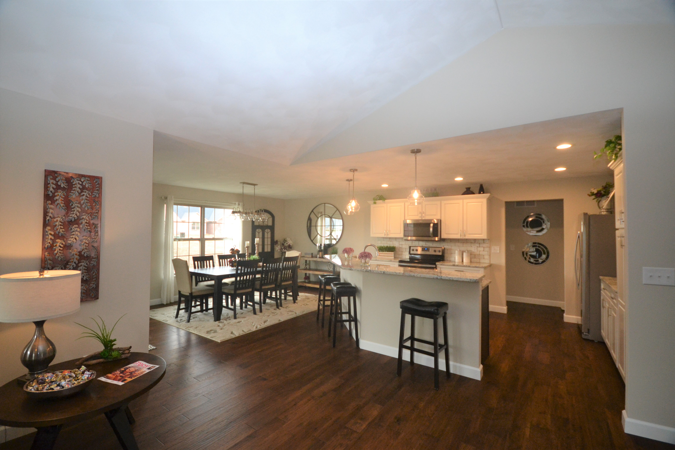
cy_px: 225
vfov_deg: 77.3
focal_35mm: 15
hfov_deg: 100.4
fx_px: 281
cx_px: 338
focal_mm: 10
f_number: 4
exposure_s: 1/60
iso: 1250
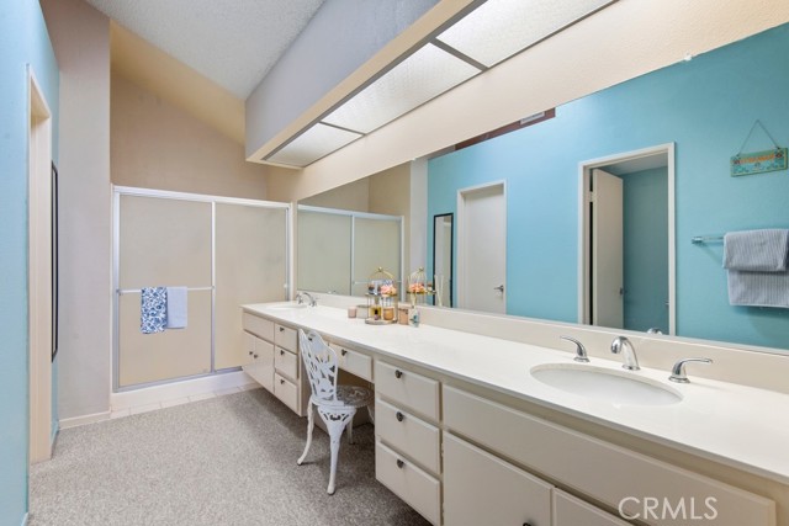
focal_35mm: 16
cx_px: 394
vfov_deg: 73.8
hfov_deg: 96.7
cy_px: 263
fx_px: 351
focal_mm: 16
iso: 64
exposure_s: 1/10
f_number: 9
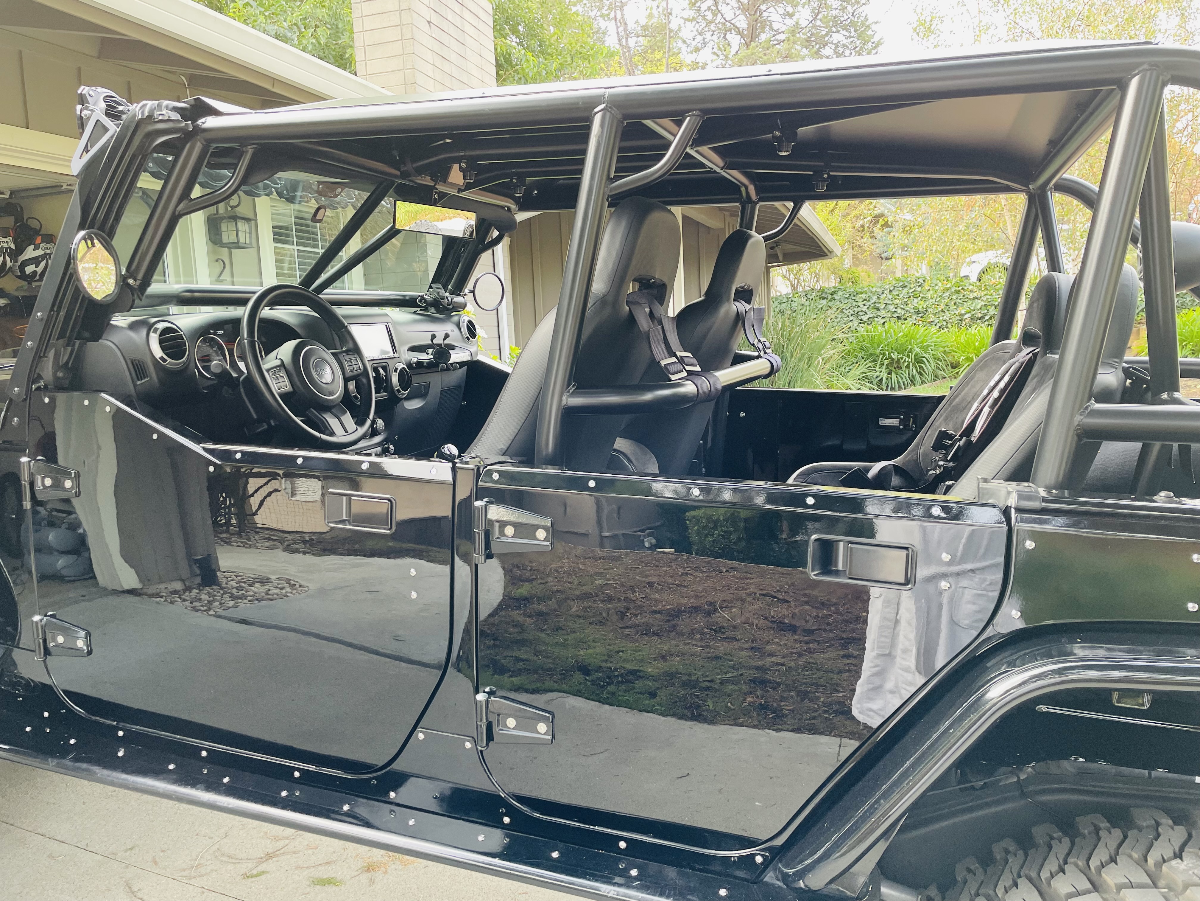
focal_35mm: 26
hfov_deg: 67.3
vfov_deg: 53.1
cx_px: 600
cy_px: 450
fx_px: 901
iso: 100
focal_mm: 4.2
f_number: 1.6
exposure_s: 1/121
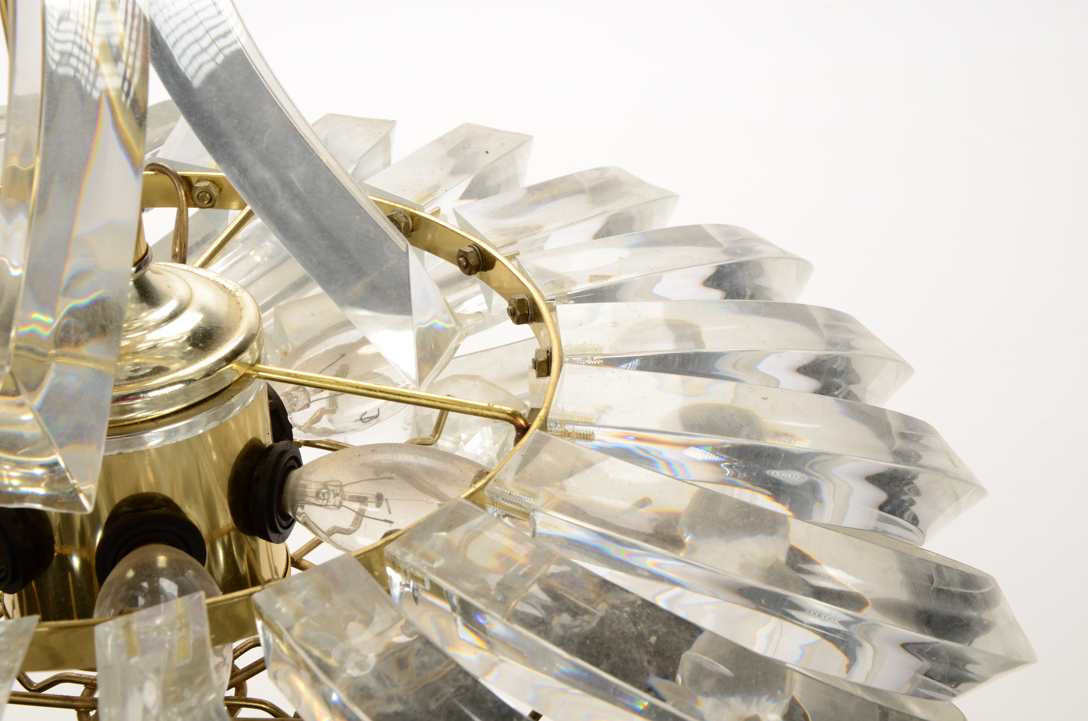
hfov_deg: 28.1
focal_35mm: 72
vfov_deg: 18.8
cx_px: 544
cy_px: 360
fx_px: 2171
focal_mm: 48
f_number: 16
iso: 200
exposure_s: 1/160
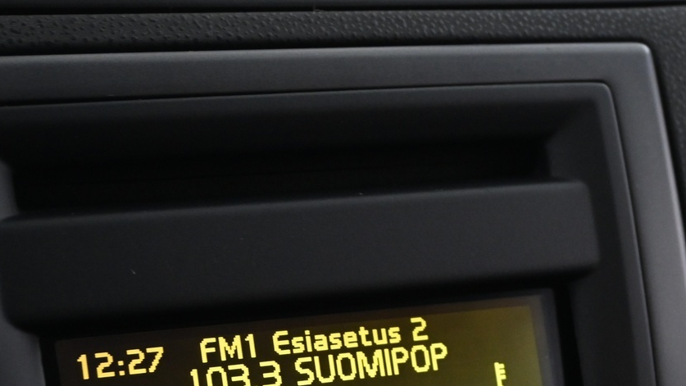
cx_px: 378
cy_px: 378
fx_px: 1356
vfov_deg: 15.9
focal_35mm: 75
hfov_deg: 28.4
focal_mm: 24.5
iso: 1600
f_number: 4.2
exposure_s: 1/13
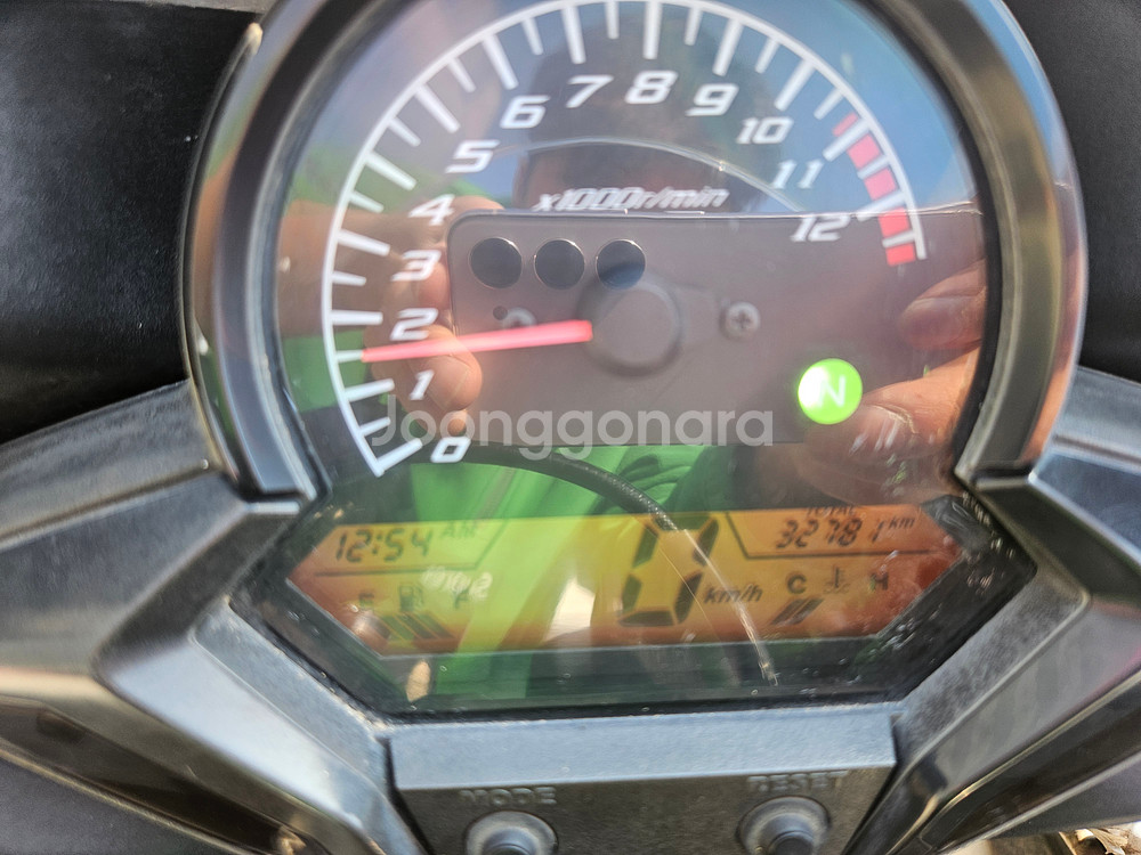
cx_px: 570
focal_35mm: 23
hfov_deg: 73.9
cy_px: 428
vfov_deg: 58.9
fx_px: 758
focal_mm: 5.4
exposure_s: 1/207
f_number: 1.8
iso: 80
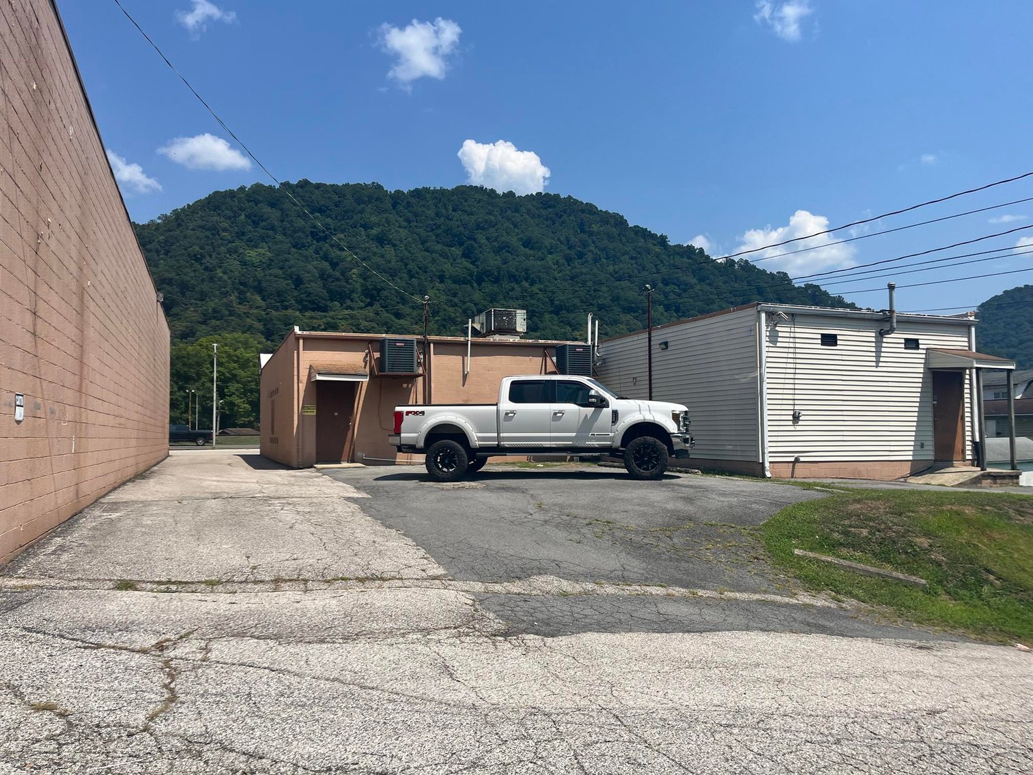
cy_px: 388
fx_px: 776
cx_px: 516
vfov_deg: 53.1
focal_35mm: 26
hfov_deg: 67.3
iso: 50
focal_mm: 5.1
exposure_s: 1/5076
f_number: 1.6
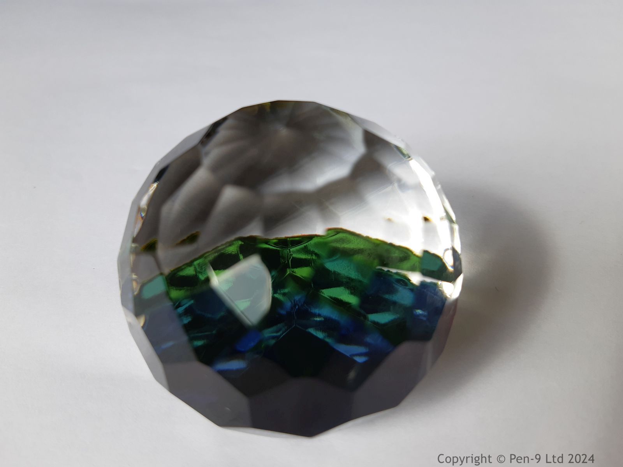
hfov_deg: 67.3
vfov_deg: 53.1
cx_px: 312
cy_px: 234
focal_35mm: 26
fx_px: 468
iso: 40
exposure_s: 1/442
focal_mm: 3.93
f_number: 1.7
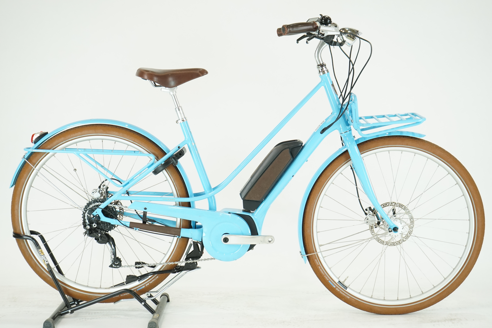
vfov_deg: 23.0
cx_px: 246
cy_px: 164
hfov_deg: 33.9
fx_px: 806
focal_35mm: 59
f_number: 5.6
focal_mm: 59
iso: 1600
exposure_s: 1/200
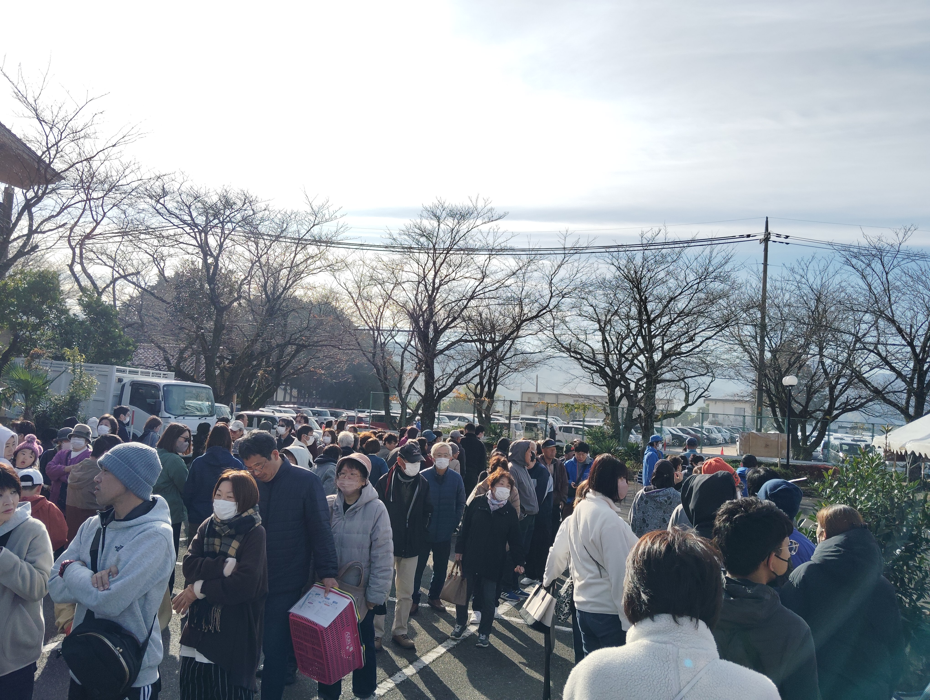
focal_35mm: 28
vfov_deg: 49.9
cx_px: 465
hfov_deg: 63.4
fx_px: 753
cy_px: 350
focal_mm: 4.22
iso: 50
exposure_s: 1/823
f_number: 1.8
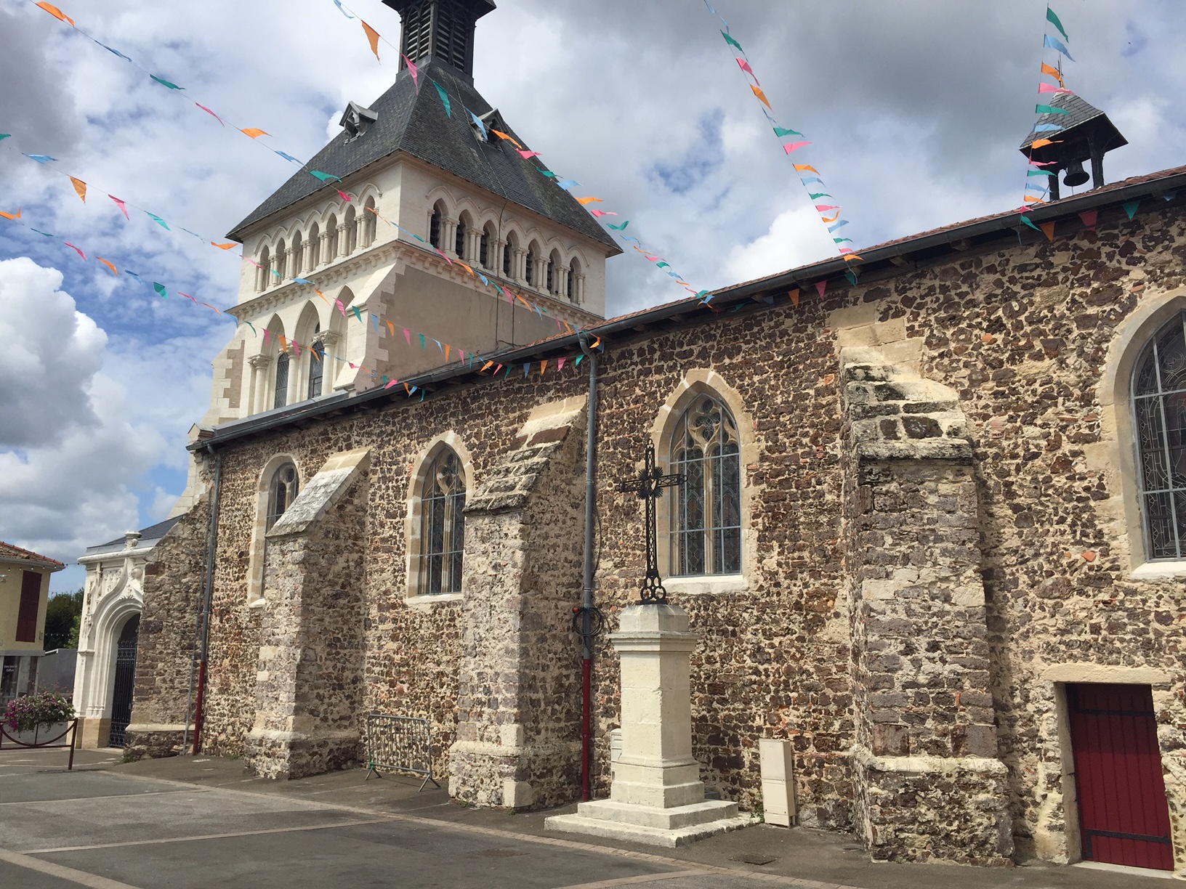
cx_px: 593
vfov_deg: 48.2
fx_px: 994
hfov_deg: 61.7
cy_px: 444
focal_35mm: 29
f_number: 2.2
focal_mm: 4.15
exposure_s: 1/3300
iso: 32
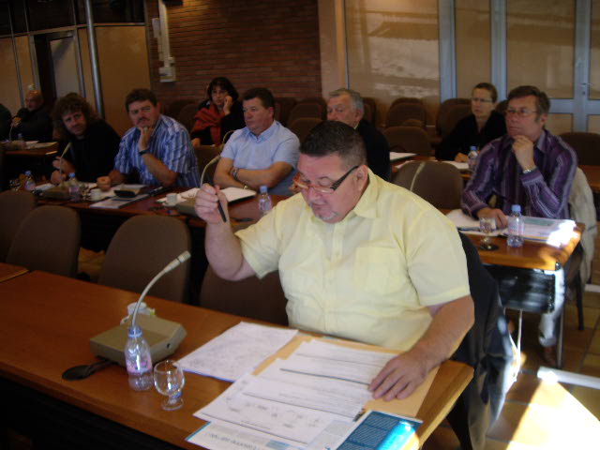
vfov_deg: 37.7
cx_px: 300
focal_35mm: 38
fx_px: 659
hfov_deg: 49.0
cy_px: 225
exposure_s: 1/50
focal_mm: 6.2
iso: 100
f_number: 2.7
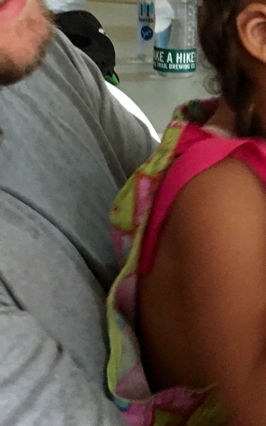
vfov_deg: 22.8
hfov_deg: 14.4
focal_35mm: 90
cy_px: 92
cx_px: 244
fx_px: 1044
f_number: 2.2
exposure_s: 1/15
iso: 200
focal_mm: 4.15
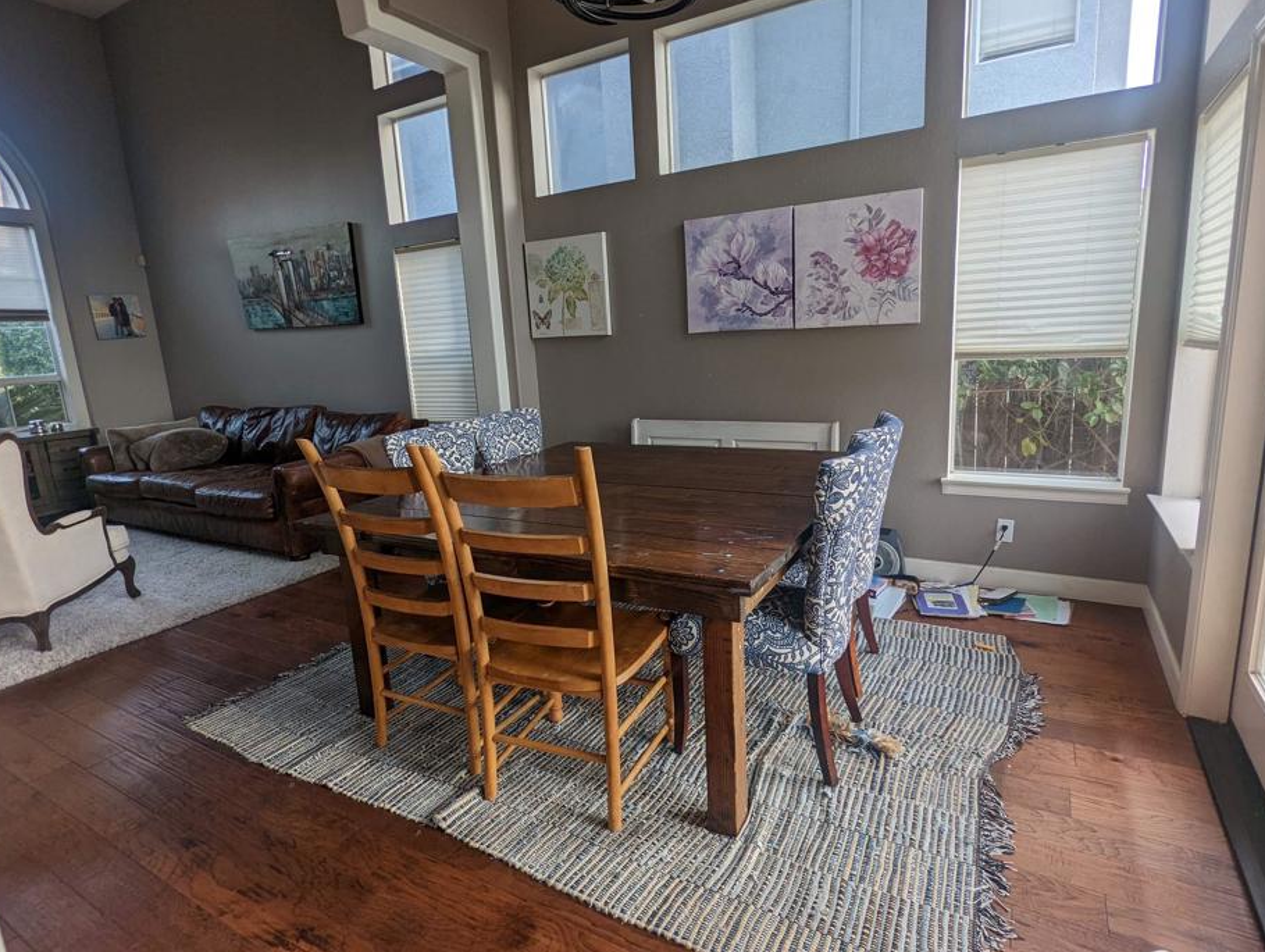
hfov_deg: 87.7
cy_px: 465
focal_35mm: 18
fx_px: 659
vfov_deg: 71.7
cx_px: 651
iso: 49
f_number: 2.2
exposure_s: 1/90.6
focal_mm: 2.35
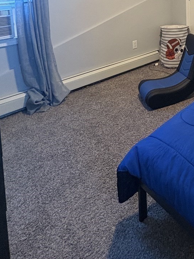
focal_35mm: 30
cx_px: 200
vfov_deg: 48.7
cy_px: -3
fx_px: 224
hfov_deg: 40.2
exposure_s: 1/60
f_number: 2.2
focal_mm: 2.22
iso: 400
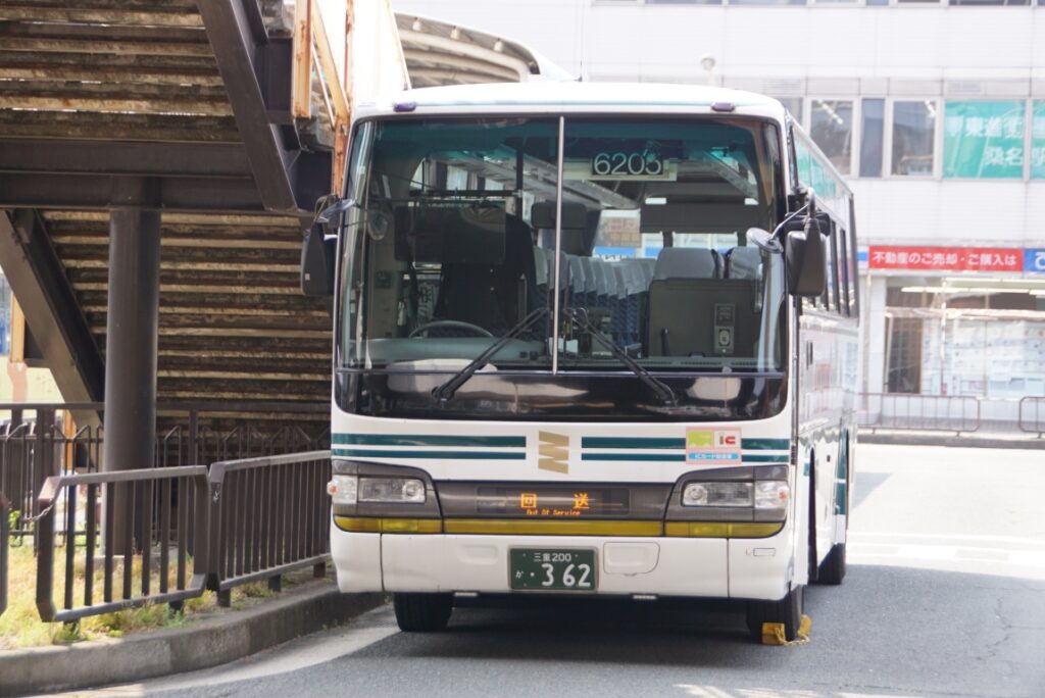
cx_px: 522
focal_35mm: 150
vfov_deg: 9.2
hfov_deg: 13.7
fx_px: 4356
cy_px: 349
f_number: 5.6
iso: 250
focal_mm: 100
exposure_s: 1/160
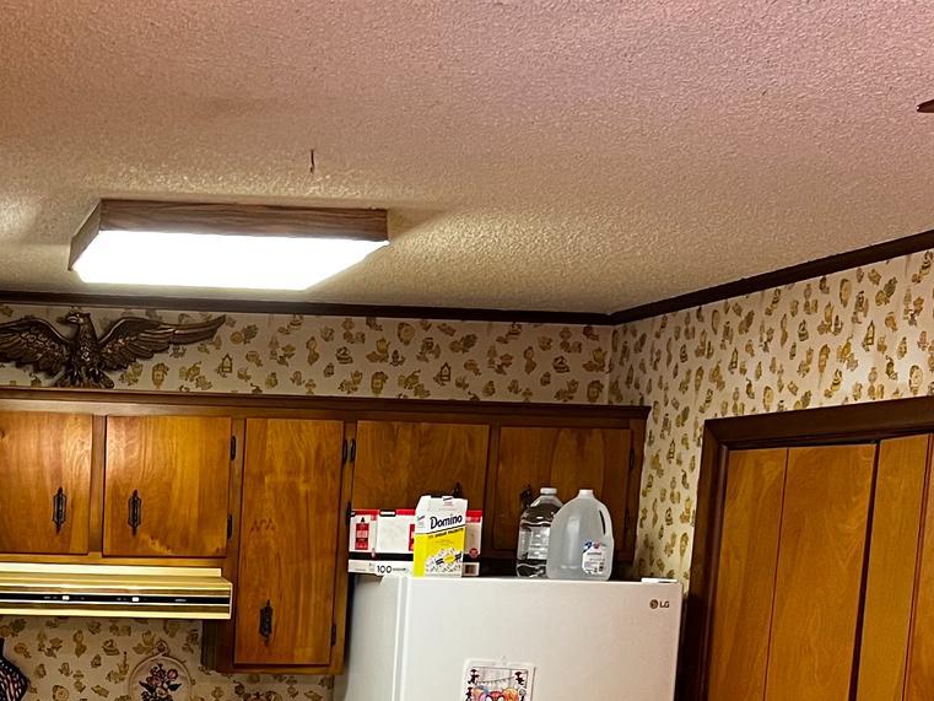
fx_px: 1889
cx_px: 31
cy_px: 803
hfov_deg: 26.5
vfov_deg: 19.9
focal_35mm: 70
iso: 200
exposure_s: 1/60
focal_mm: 5.7
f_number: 1.5
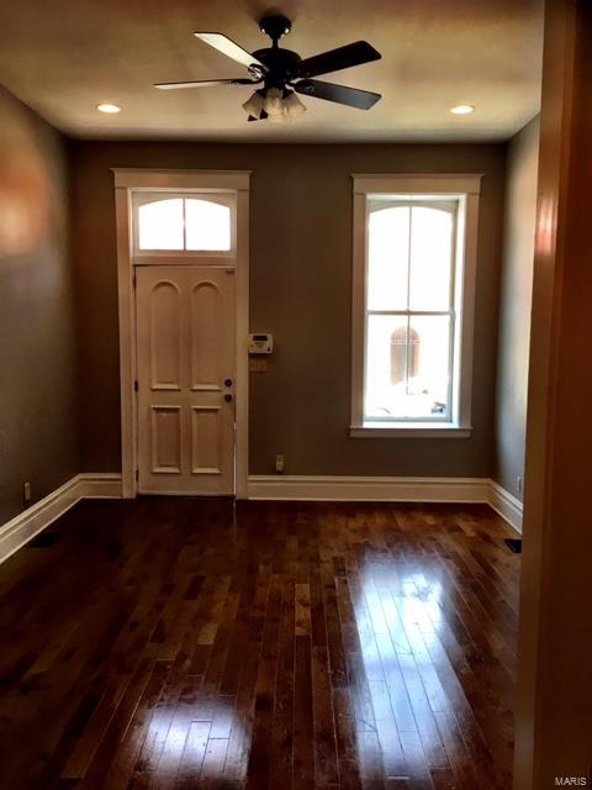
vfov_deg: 61.7
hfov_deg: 48.2
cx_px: 296
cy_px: 395
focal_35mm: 29
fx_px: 661
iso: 25
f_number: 2.2
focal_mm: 4.15
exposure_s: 1/40
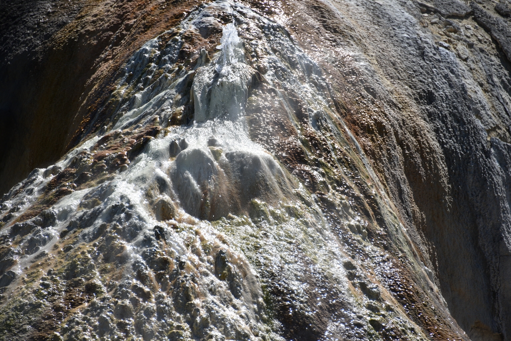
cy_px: 170
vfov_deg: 4.6
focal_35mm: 300
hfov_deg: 6.9
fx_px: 4259
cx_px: 256
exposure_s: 1/640
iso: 100
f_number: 6.3
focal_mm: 300
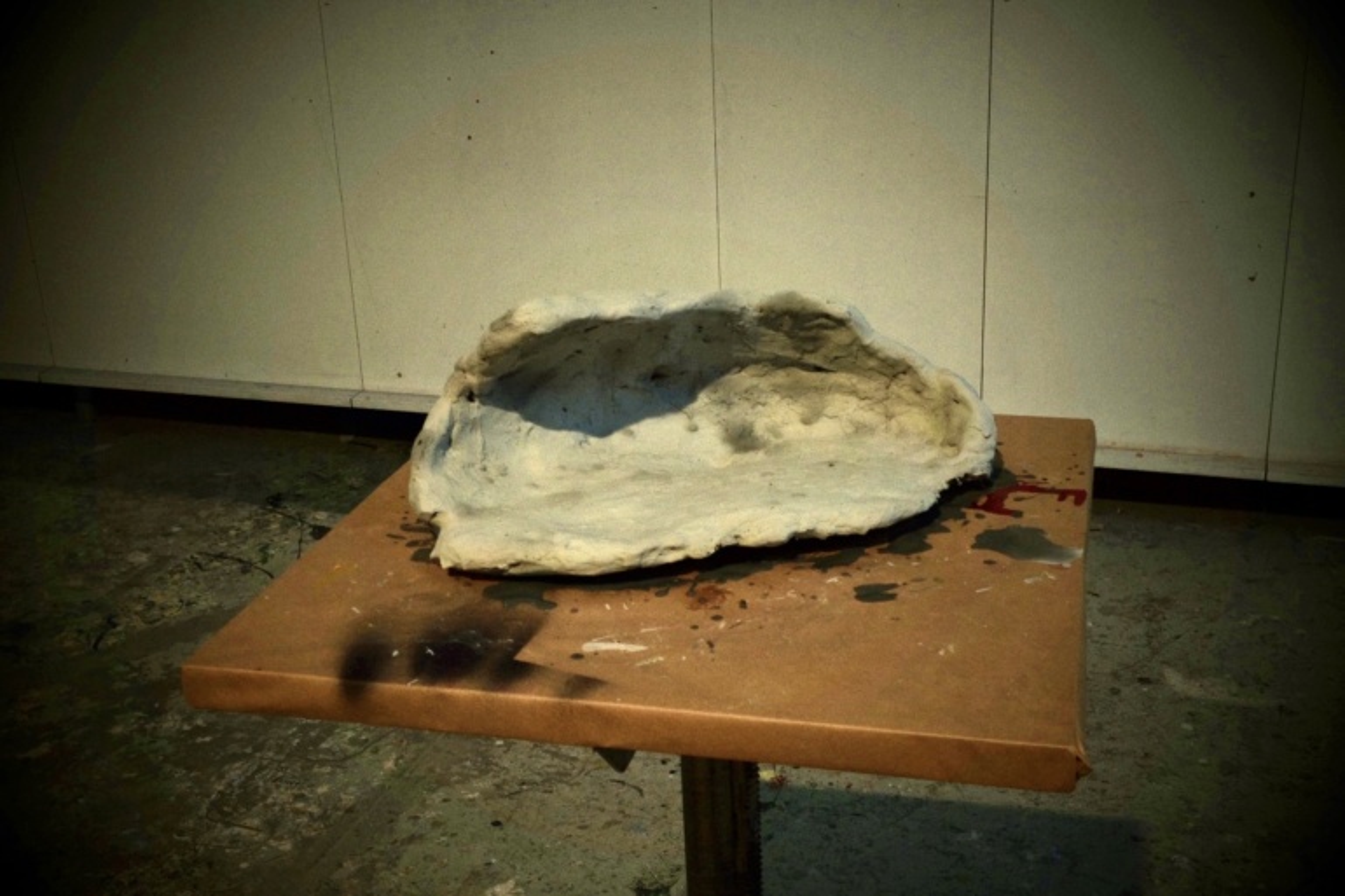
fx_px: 1494
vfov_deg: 33.4
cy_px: 448
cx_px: 672
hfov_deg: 48.5
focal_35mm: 40
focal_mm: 26.5
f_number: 13
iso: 800
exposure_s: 1/30
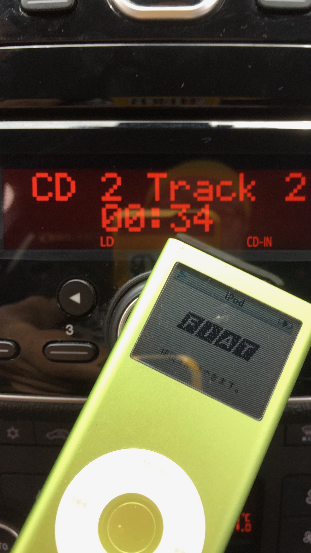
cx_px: 194
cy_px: 277
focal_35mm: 32
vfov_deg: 61.0
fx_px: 469
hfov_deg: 36.5
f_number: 2.2
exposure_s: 1/60
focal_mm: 4.15
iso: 32
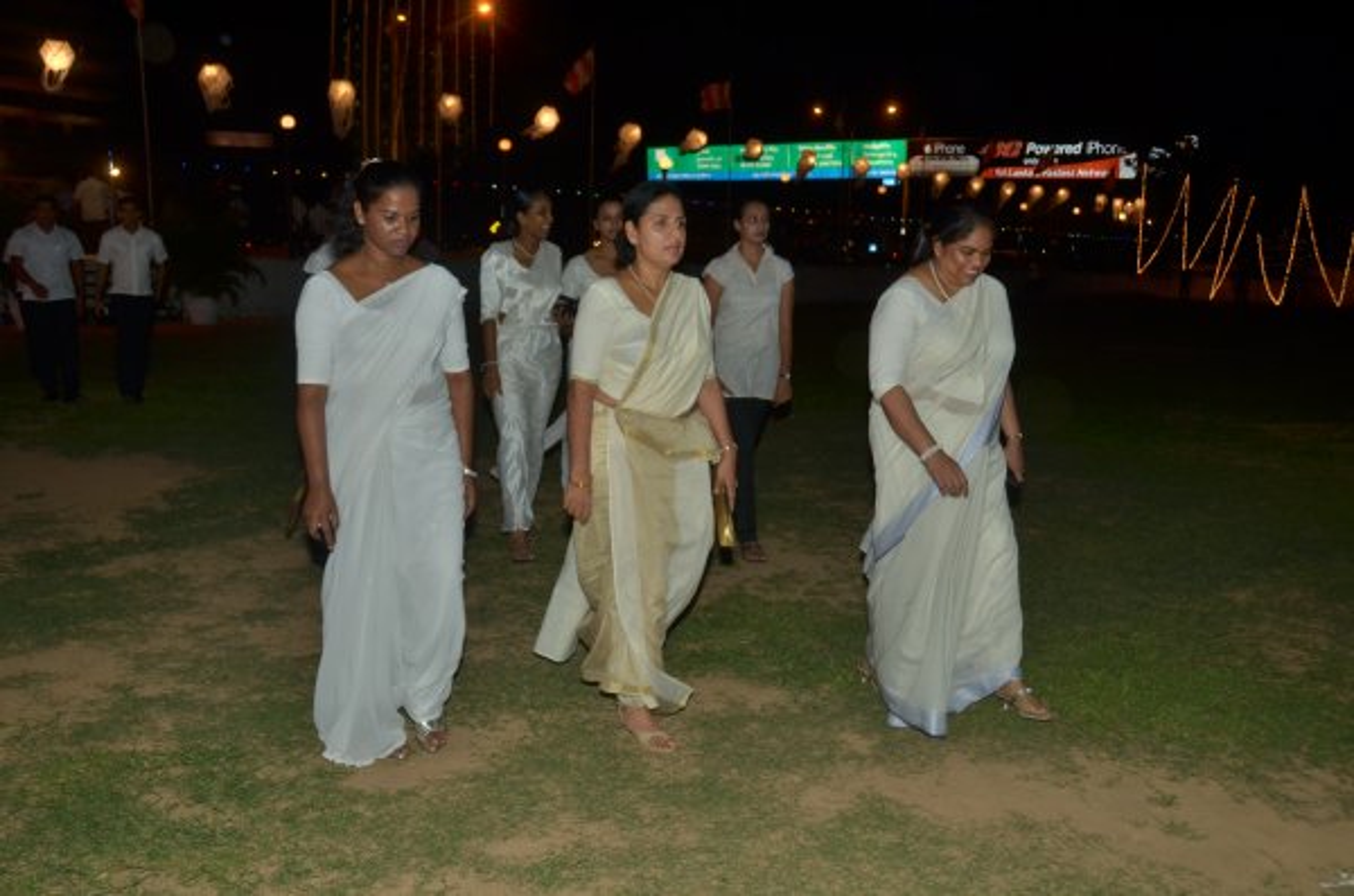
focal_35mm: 33
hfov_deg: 57.3
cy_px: 448
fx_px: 1238
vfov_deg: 39.8
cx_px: 677
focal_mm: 22
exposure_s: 1/80
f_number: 5
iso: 320
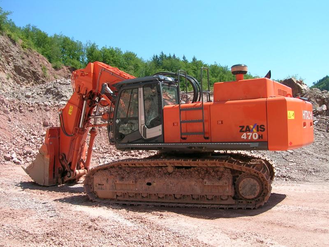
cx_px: 164
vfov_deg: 40.7
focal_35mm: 35
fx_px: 333
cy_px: 124
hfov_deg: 52.6
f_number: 4.8
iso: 50
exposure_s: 1/280
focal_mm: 5.4
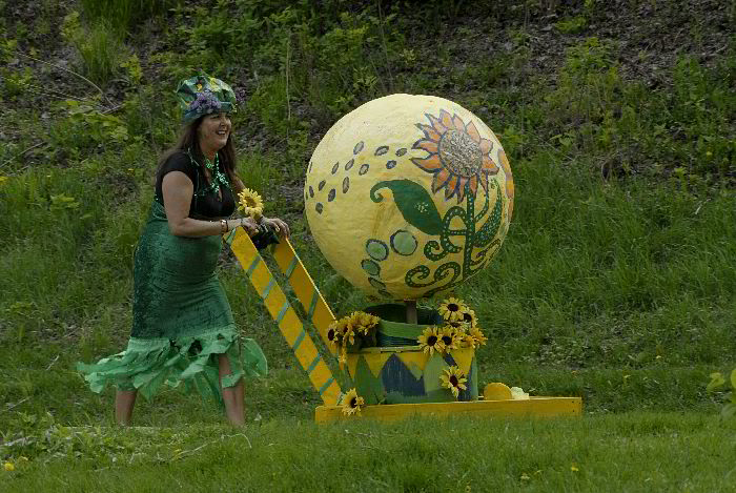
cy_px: 246
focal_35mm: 174
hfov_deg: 11.8
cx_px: 368
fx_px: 3563
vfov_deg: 7.9
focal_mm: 116
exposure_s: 1/200
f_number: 5
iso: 400
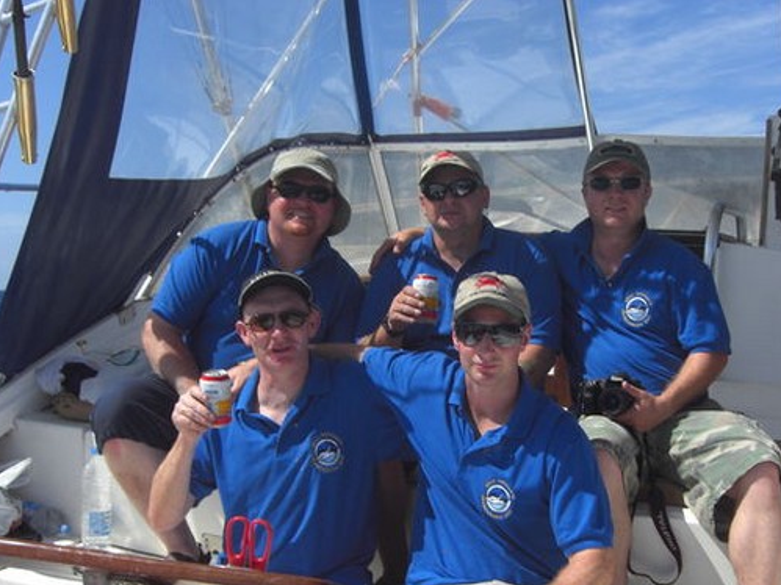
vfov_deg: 30.1
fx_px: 1083
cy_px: 368
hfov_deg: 39.4
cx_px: 488
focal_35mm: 48
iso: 80
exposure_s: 1/200
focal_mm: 7.9
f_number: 8
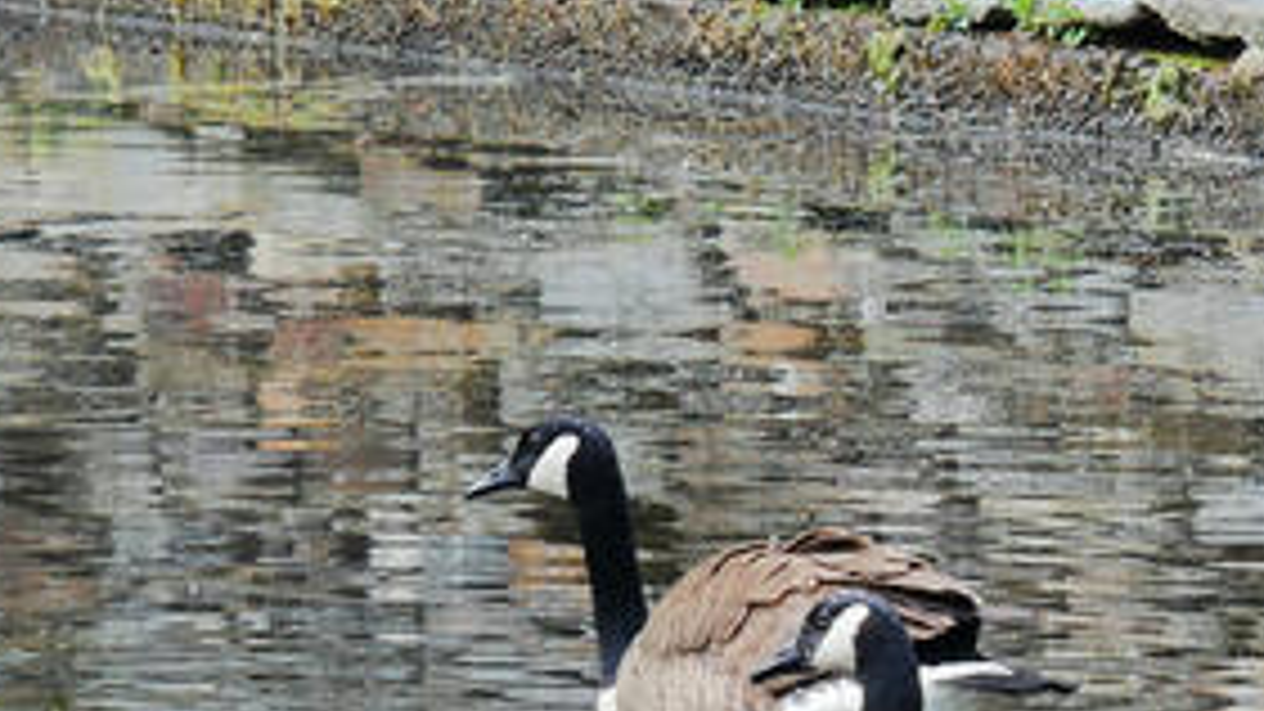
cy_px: 482
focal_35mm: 558
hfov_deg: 3.9
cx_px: 544
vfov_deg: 2.2
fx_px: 18700
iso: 250
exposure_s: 1/320
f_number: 5.6
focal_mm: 150
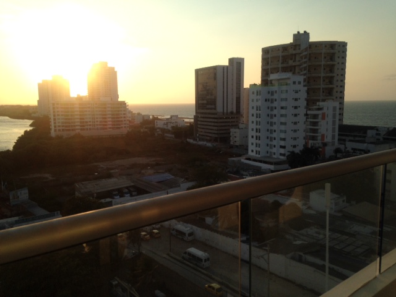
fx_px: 378
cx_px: 198
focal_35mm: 33
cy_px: 148
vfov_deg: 42.9
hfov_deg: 55.4
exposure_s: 1/1550
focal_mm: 4.12
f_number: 2.4
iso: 50
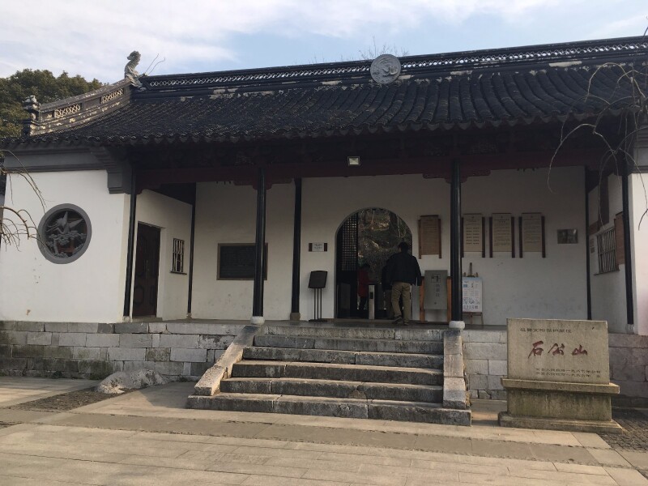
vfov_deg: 48.2
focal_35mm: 29
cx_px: 324
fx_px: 543
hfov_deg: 61.7
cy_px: 243
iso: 25
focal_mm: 4.15
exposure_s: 1/478
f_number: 2.2
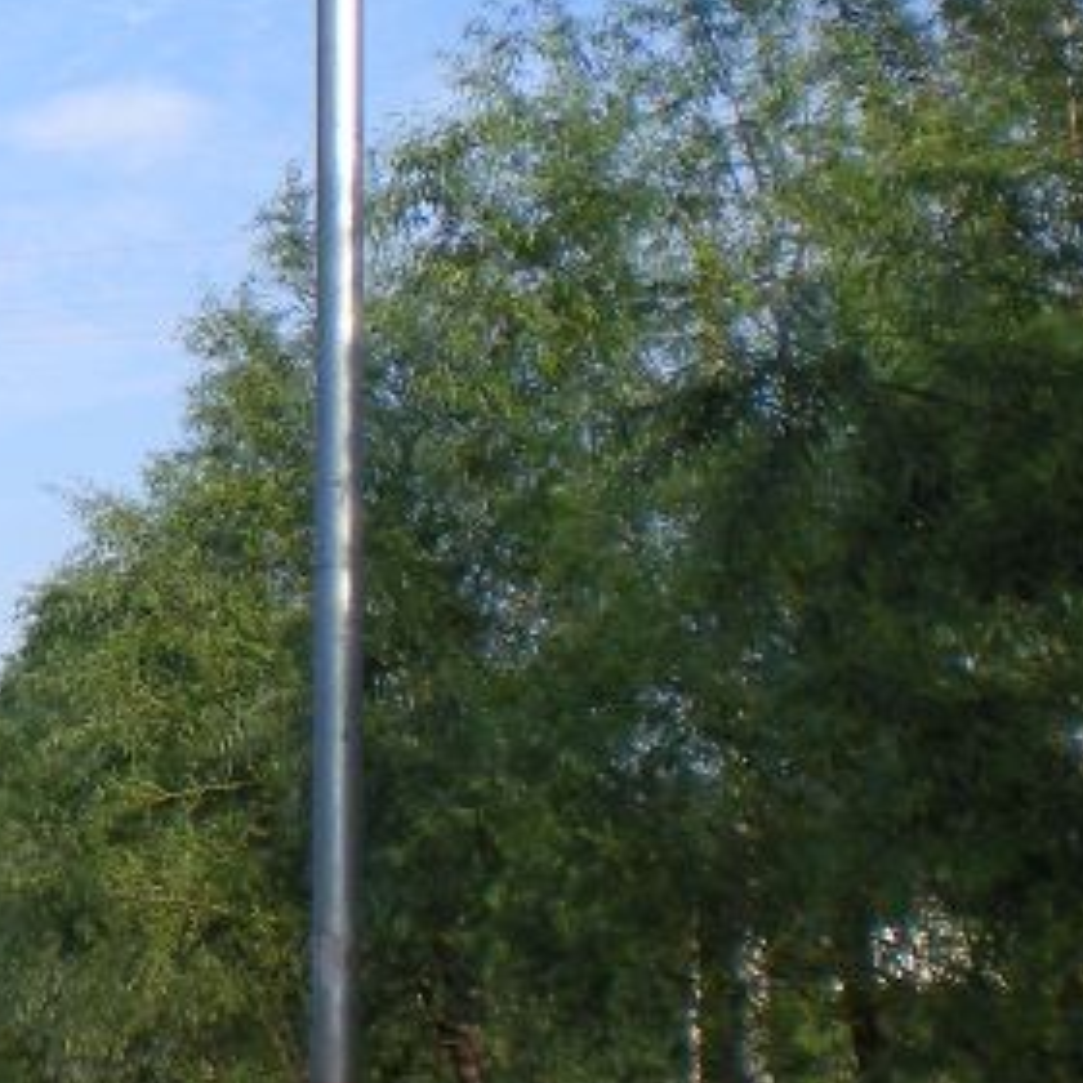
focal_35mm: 120
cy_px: 371
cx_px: -356
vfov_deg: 14.5
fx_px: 4248
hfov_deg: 13.9
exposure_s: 1/304
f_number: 4.6
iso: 64
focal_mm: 6.3
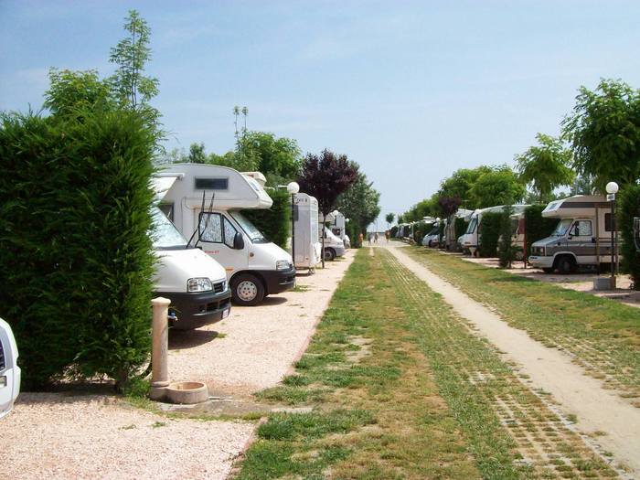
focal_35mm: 36
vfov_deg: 39.7
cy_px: 240
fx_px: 666
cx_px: 320
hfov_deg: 51.4
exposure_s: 1/1401
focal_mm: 6
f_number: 4.8
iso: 200
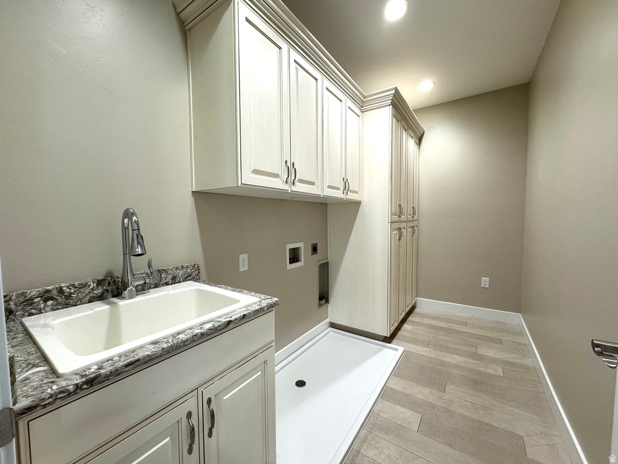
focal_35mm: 14
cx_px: 309
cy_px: 232
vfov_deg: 85.7
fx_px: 250
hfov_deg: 102.1
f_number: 2.2
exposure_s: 1/120
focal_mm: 2.22
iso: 200
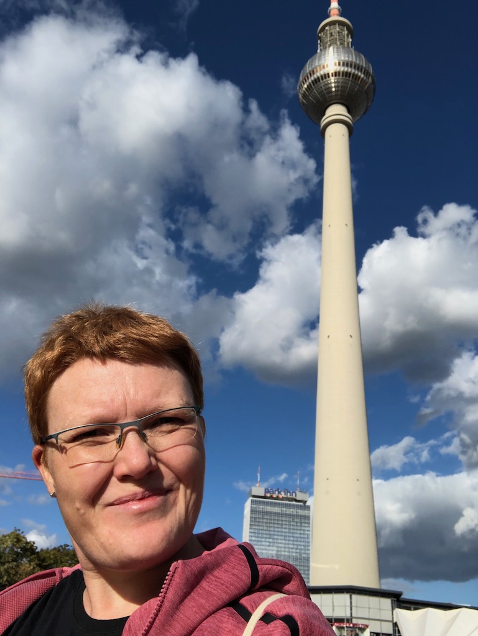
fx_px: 589
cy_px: 318
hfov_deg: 44.2
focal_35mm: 32
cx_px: 239
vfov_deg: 56.8
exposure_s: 1/1548
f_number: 2.2
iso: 20
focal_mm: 2.87
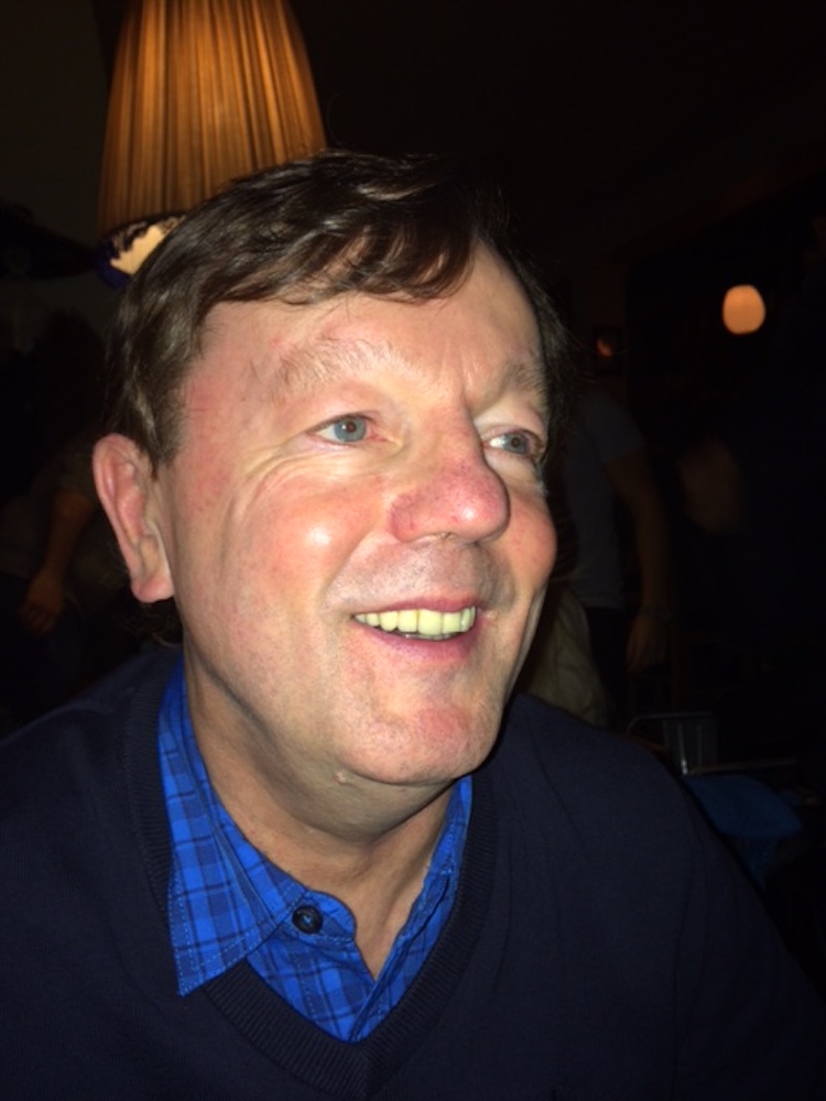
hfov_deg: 48.2
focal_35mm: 29
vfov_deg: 61.7
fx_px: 923
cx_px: 413
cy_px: 550
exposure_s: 1/26
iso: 32
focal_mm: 4.15
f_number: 2.2
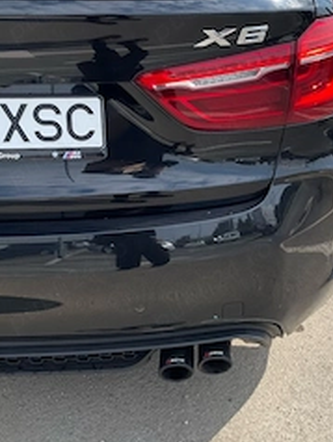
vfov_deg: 44.4
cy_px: 163
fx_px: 538
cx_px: 249
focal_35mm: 42
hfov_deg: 33.7
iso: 32
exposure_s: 1/1739
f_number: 1.6
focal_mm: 5.1
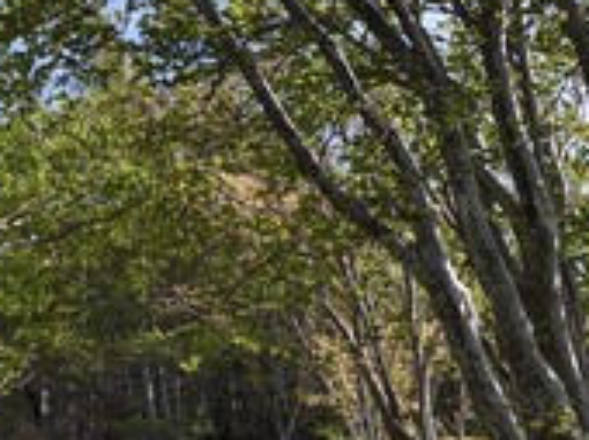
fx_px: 1172
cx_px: 121
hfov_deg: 27.7
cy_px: 437
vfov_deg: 20.6
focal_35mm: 69
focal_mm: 29
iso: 200
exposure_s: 1/250
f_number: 5
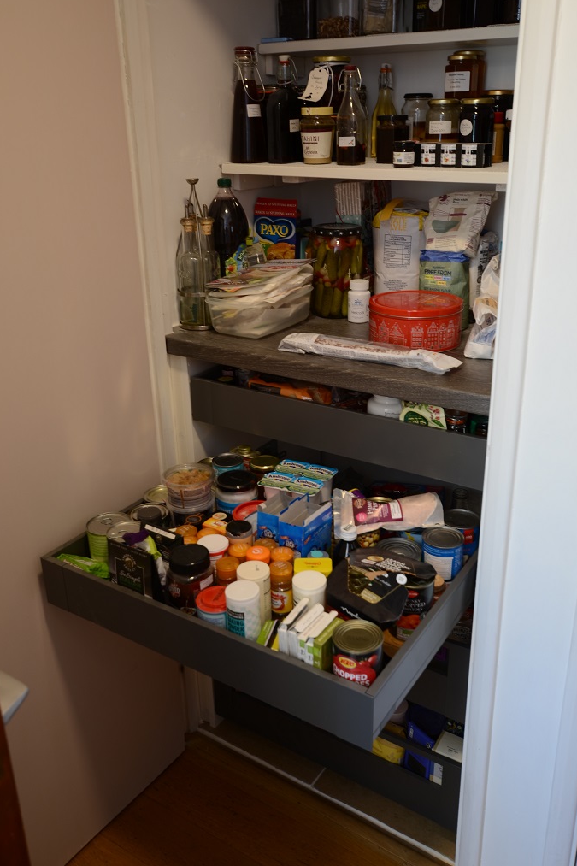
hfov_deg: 41.1
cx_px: 303
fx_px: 770
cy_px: 411
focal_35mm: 32
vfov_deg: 58.7
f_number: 3.5
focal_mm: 20
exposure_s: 1/15
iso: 100
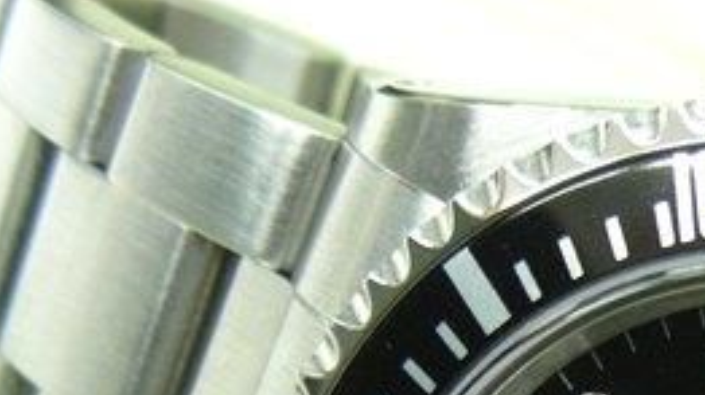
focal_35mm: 141
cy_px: 637
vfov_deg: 8.4
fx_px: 2634
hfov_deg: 14.8
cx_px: 829
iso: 200
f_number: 3.5
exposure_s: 1/26.1
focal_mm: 8.8
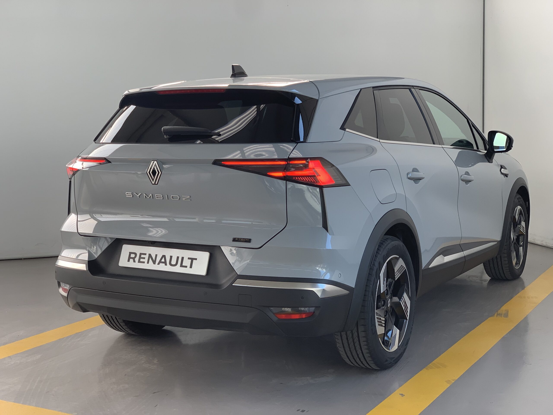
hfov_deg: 36.8
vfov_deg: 28.0
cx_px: 276
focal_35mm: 52
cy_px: 208
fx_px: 831
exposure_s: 1/122
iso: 40
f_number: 2.4
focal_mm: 6
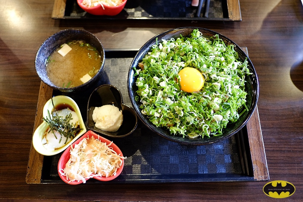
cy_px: 101
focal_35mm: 27
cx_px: 152
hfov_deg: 67.4
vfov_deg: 47.9
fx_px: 227
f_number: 2.2
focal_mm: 18
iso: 1600
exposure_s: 1/60
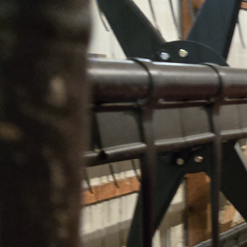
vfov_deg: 17.4
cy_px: 283
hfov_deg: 17.3
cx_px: 290
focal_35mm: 96
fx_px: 775
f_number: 1.8
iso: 1600
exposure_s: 1/30
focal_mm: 5.4
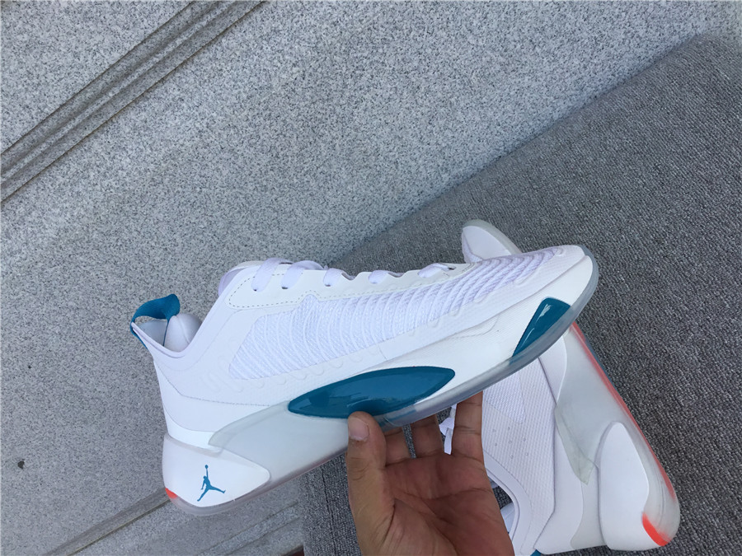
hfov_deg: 58.4
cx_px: 371
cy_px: 278
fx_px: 664
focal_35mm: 31
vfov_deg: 45.4
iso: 25
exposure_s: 1/450
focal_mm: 3.3
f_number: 2.4
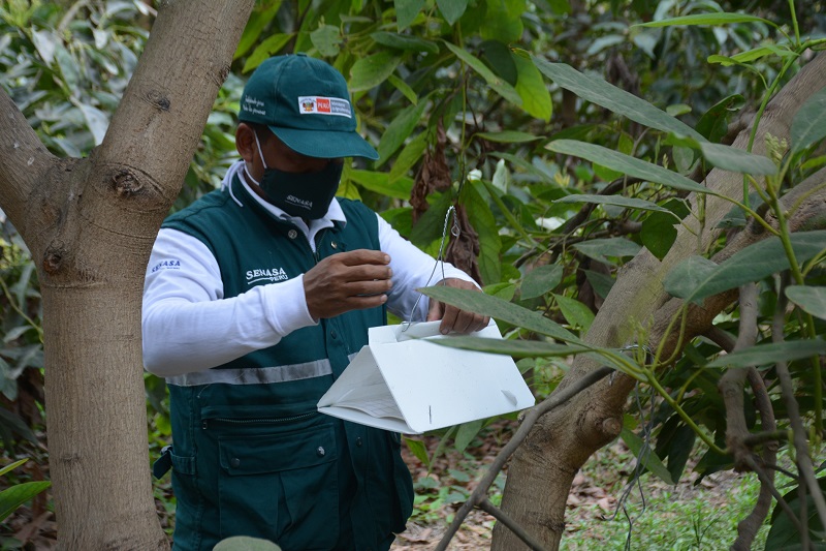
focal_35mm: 72
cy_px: 276
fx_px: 1652
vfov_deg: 18.9
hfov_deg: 28.1
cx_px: 413
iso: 400
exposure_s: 1/100
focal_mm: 48
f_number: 5
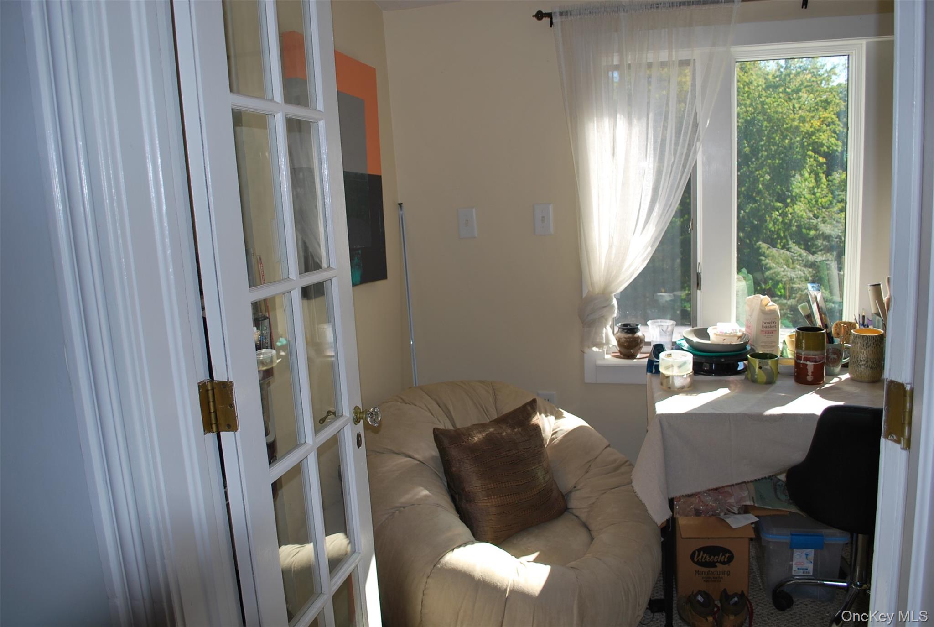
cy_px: 314
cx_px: 467
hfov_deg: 67.3
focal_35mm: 27
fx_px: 702
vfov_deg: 48.1
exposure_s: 1/200
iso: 100
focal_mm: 18
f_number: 4
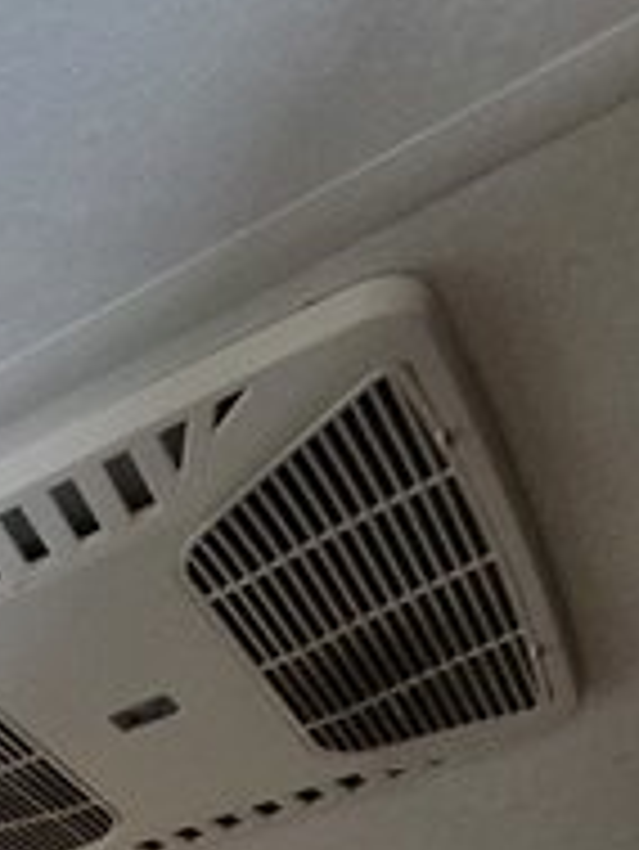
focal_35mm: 55
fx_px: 1352
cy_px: 1758
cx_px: -306
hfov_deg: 22.2
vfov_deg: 18.5
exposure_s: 1/29
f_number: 2.2
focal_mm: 2.2
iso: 500
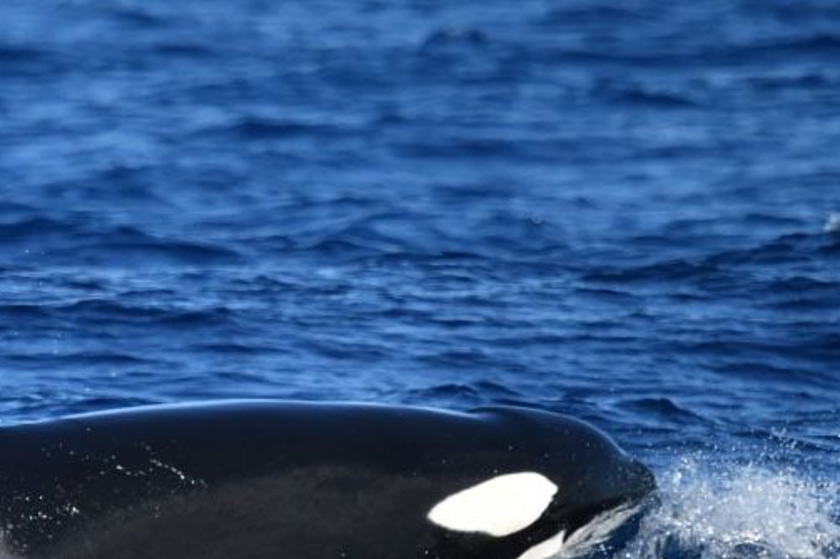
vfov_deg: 1.4
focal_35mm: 954
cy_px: 441
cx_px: 229
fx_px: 22251
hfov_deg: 2.2
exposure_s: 1/8000
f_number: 6.3
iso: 1600
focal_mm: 600
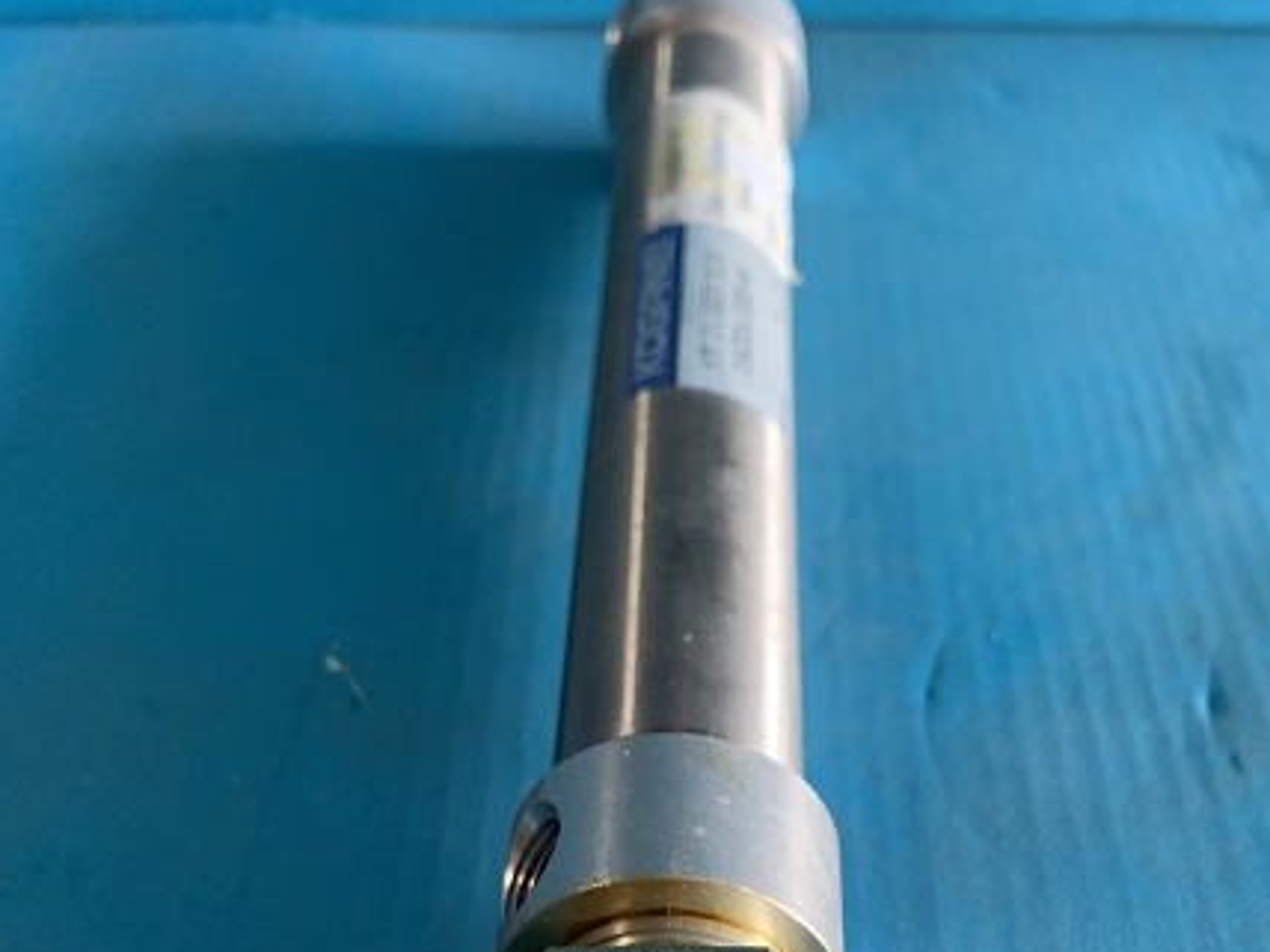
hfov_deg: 38.7
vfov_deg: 27.9
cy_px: 956
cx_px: 773
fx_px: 1798
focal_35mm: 49
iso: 125
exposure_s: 1/60
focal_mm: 4.25
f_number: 1.8
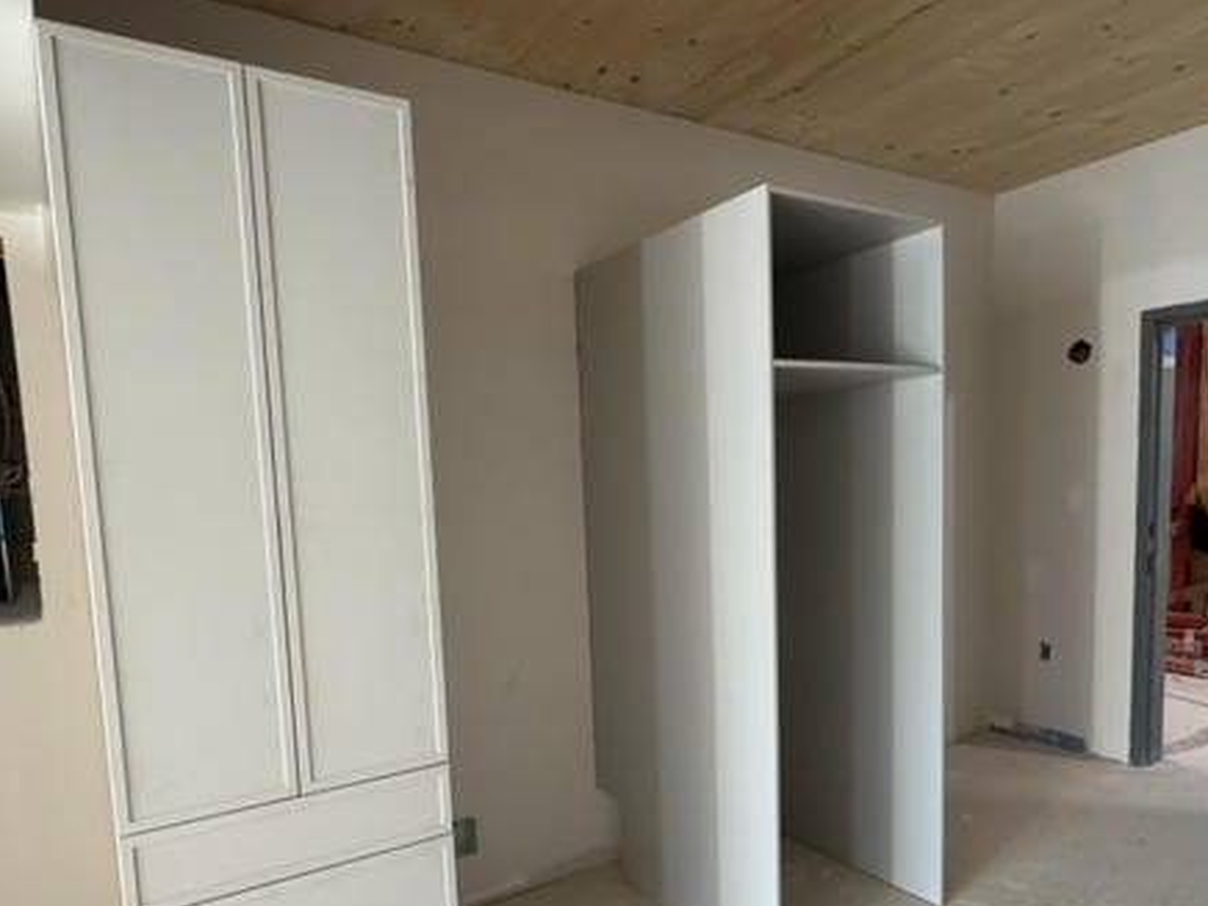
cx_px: 547
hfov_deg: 73.7
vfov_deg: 58.2
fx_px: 803
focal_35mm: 23
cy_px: 562
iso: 320
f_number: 2.2
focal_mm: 2.22
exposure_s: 1/60
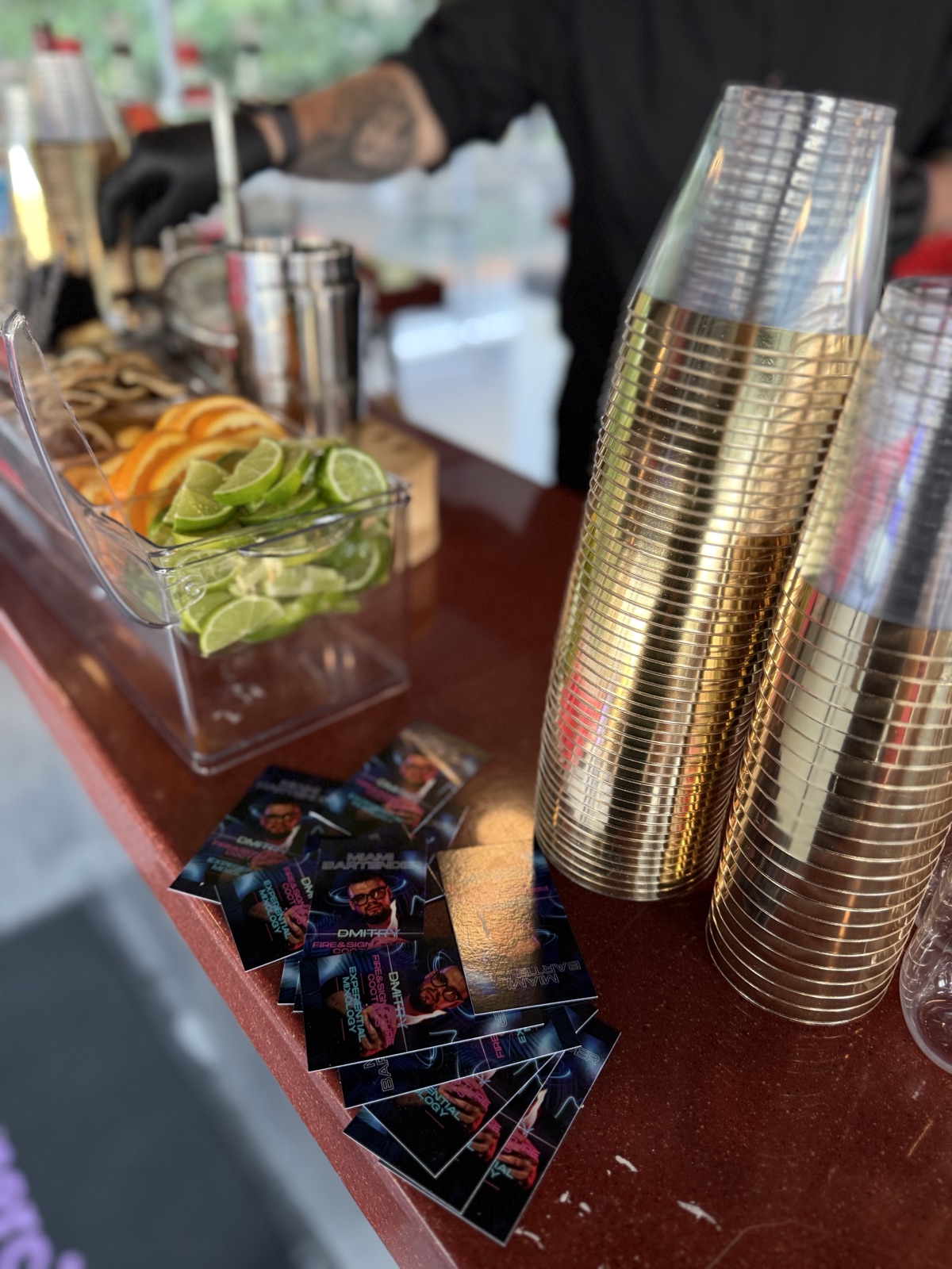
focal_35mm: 24
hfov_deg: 56.8
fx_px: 880
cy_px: 634
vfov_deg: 71.6
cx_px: 476
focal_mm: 6.76
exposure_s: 1/40
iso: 200
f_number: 1.78
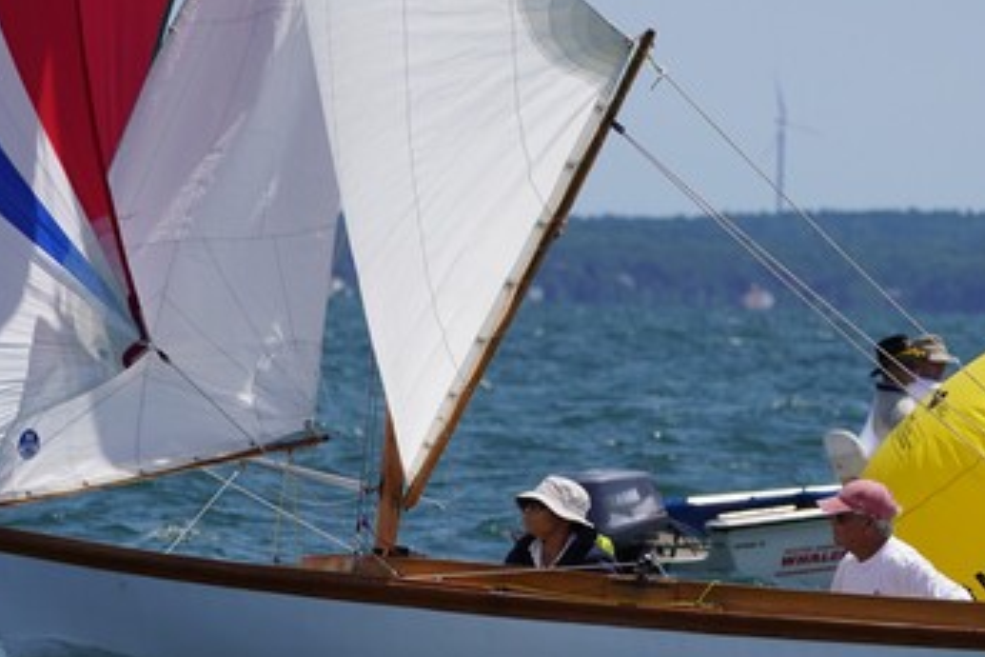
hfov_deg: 4.0
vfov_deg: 2.6
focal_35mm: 521
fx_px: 14254
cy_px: 430
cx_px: 568
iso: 125
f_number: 5
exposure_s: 1/1250
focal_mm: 150
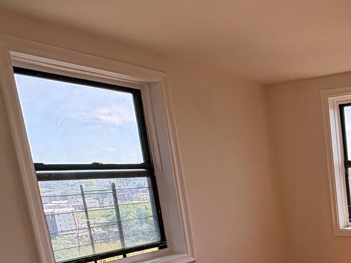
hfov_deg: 39.1
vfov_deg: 37.4
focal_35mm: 36
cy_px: 231
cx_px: 411
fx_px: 365
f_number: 2.2
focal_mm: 2.22
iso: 64
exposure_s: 1/533
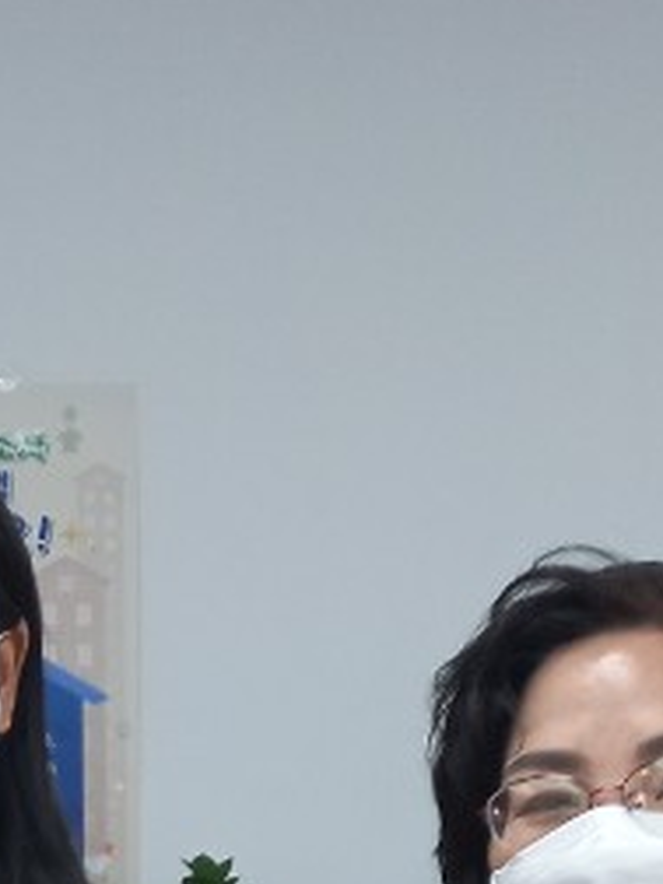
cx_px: 235
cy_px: 1098
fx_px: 3243
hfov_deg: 11.7
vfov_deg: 14.9
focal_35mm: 127
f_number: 1.8
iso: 125
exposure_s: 1/60.2
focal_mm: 4.6
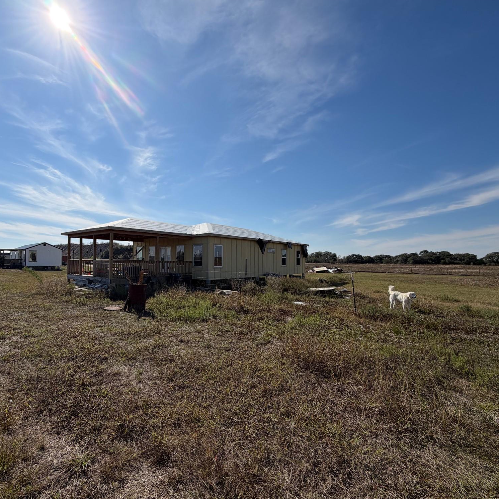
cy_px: 252
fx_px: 277
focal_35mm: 17
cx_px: 211
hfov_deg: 83.4
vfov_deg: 84.0
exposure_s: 1/1795
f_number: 2.2
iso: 20
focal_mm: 2.22
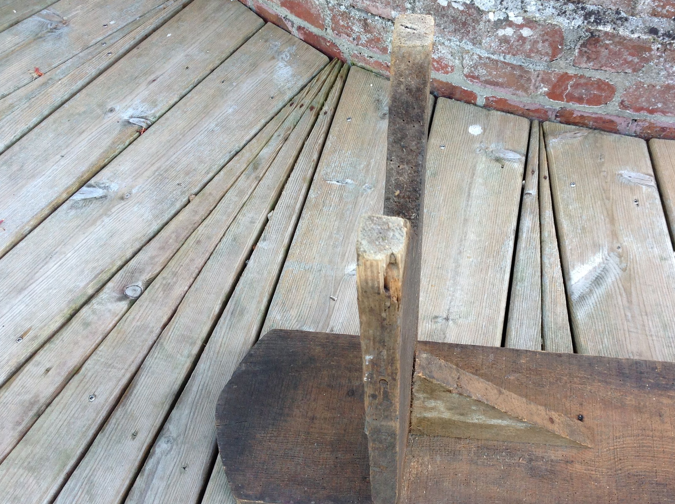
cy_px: 277
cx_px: 392
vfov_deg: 34.2
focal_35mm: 42
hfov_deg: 44.7
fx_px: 818
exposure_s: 1/120
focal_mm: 4.28
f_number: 2.4
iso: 64
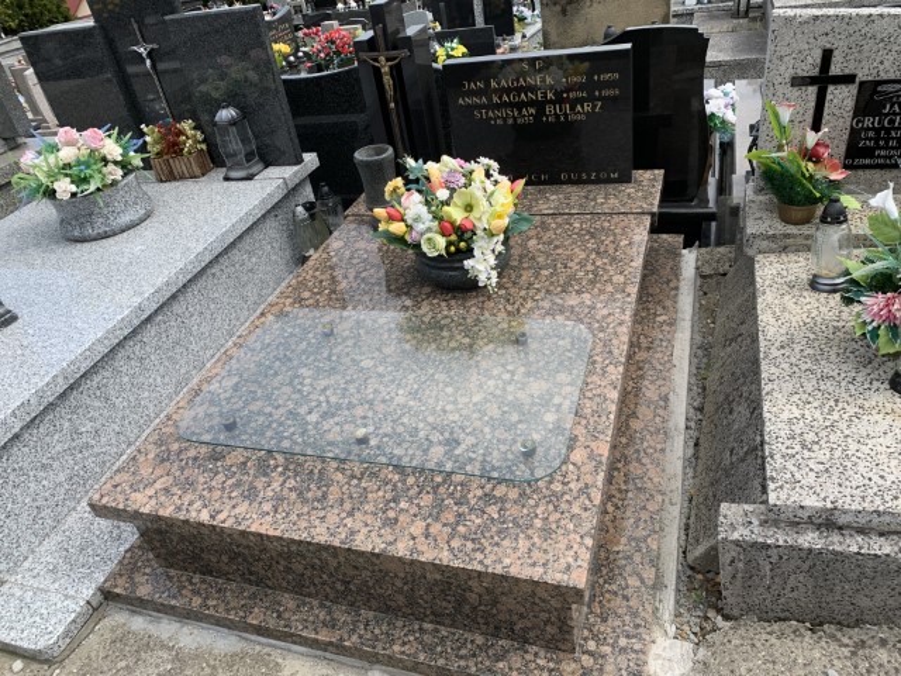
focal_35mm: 26
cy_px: 338
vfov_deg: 53.1
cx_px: 450
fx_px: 677
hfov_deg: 67.3
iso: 25
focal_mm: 4.25
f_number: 1.8
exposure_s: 1/1176
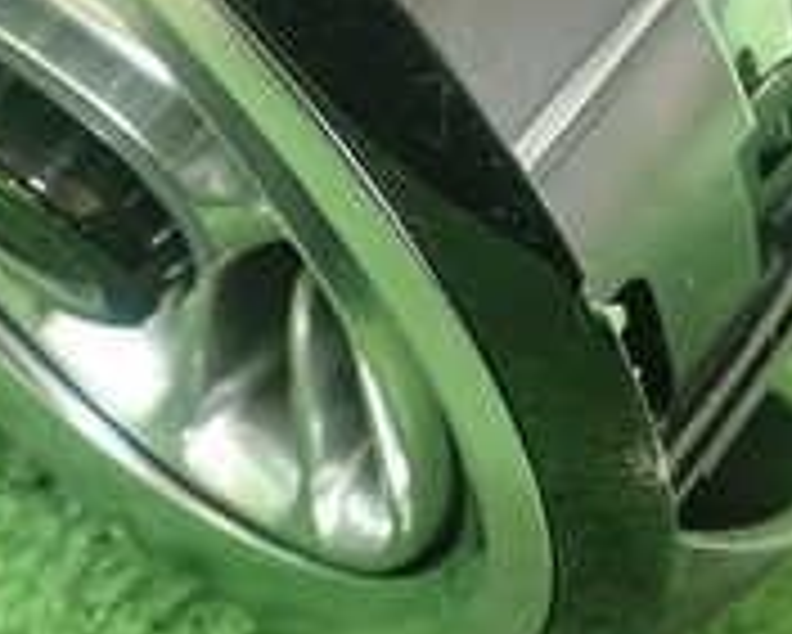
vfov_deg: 14.8
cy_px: -184
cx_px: 423
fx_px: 2345
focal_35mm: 100
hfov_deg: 19.2
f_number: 2.3
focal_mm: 5.5
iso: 500
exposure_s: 1/125
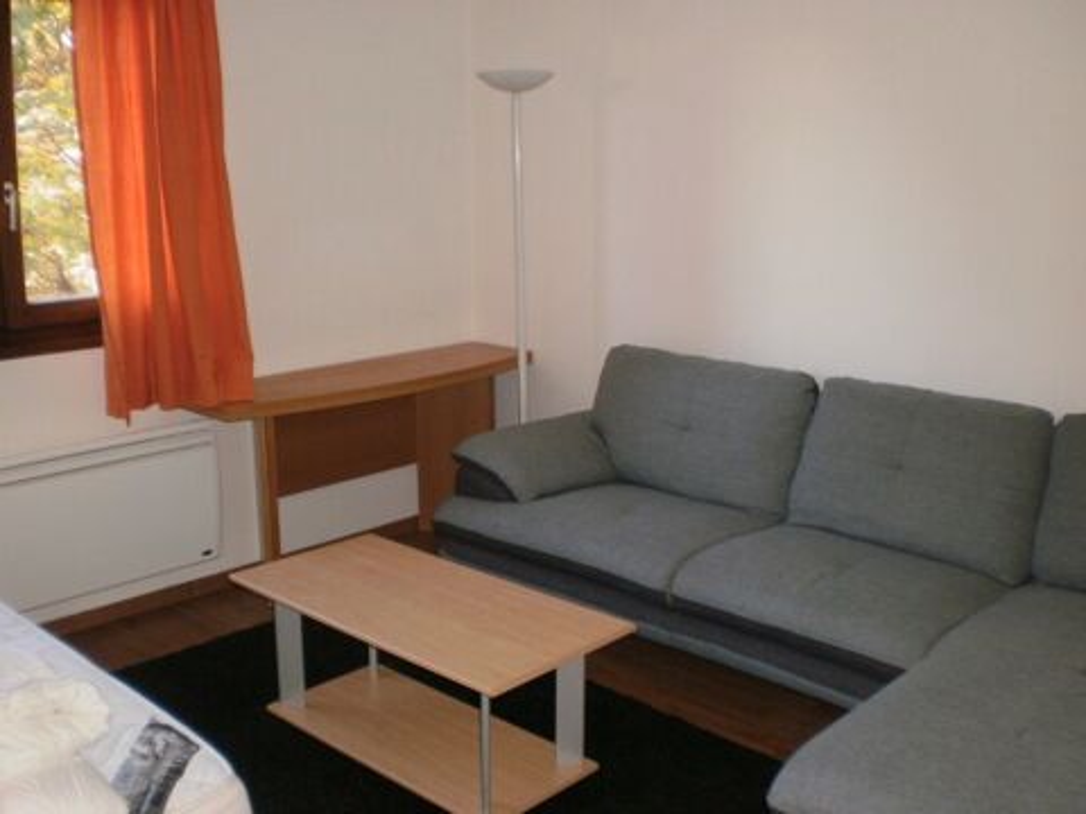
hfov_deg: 51.4
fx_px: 1129
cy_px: 407
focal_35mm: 36
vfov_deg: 39.7
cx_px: 543
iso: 160
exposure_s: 1/30
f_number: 3.1
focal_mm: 6.3
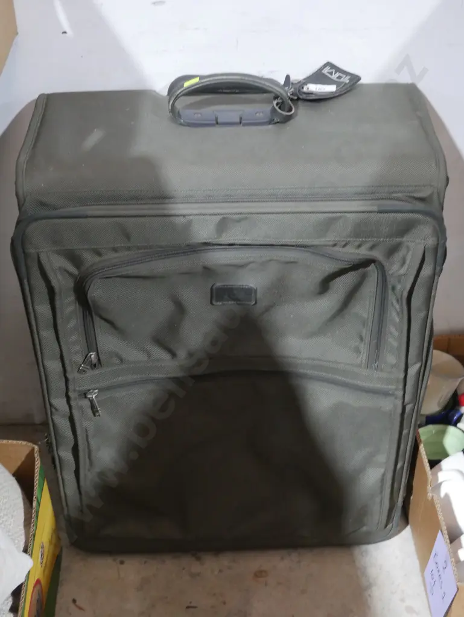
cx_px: 232
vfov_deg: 36.8
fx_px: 929
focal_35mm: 52
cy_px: 308
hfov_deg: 28.1
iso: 3200
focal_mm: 26
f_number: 5.3
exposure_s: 1/40
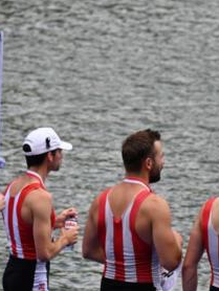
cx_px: 167
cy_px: 159
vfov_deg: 5.7
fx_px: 2914
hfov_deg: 4.3
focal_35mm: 346
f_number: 6.3
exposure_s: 1/500
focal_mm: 200
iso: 220
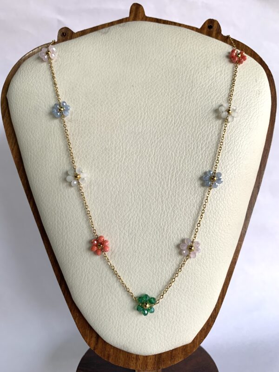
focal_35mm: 26
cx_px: 140
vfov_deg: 67.3
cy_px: 186
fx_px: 279
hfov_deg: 53.1
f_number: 1.8
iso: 32
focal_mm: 4.25
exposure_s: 1/100
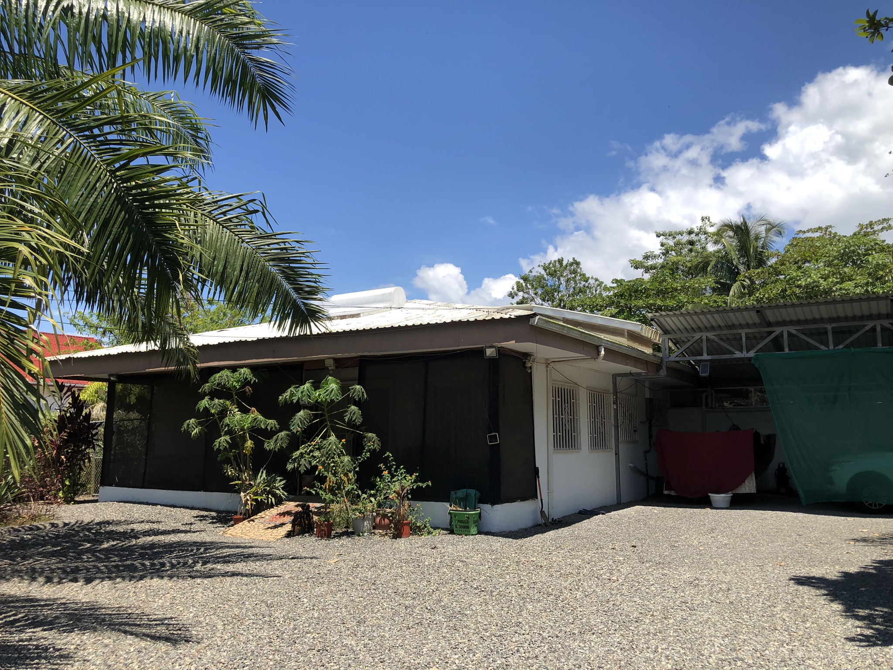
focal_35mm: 28
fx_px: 722
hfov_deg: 63.4
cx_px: 446
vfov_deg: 49.7
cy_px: 335
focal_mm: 3.99
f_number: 1.8
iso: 20
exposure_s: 1/1919
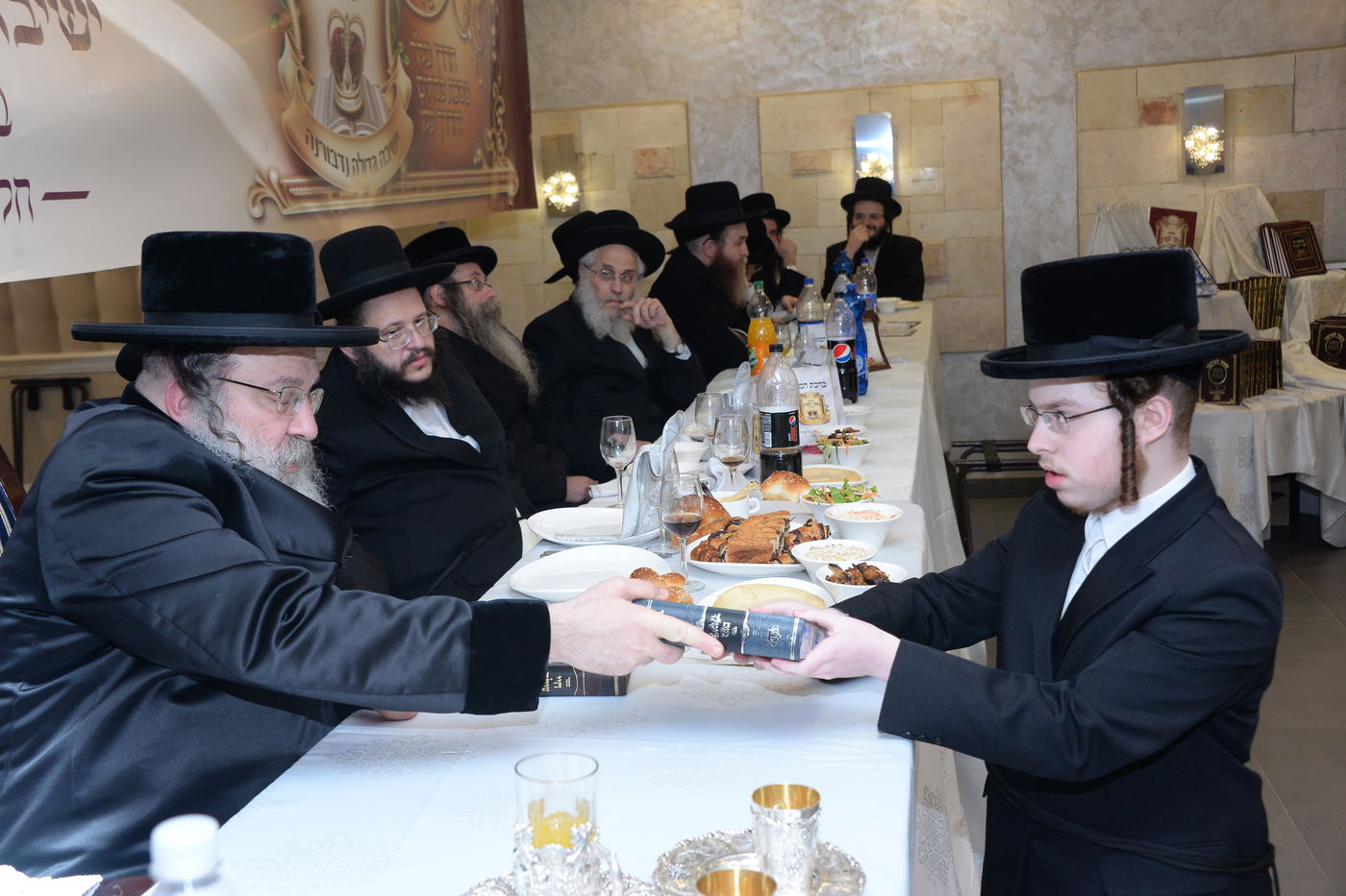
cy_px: 448
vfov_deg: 31.9
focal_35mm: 42
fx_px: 1570
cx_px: 673
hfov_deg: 46.4
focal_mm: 42
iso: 1600
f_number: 5.6
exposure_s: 1/100
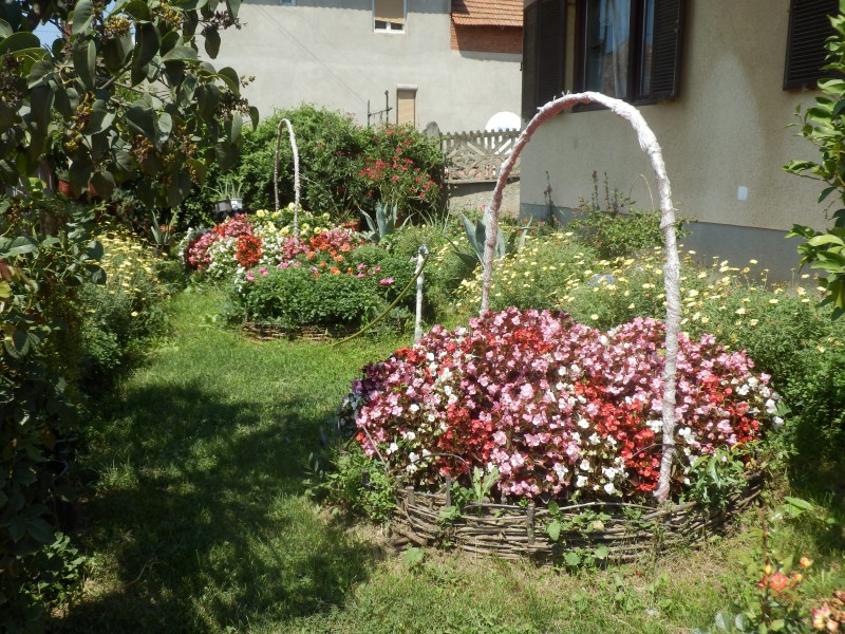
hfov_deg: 44.8
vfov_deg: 34.3
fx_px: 1025
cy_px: 317
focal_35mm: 42
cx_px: 422
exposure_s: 1/500
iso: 80
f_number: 4
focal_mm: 7.4
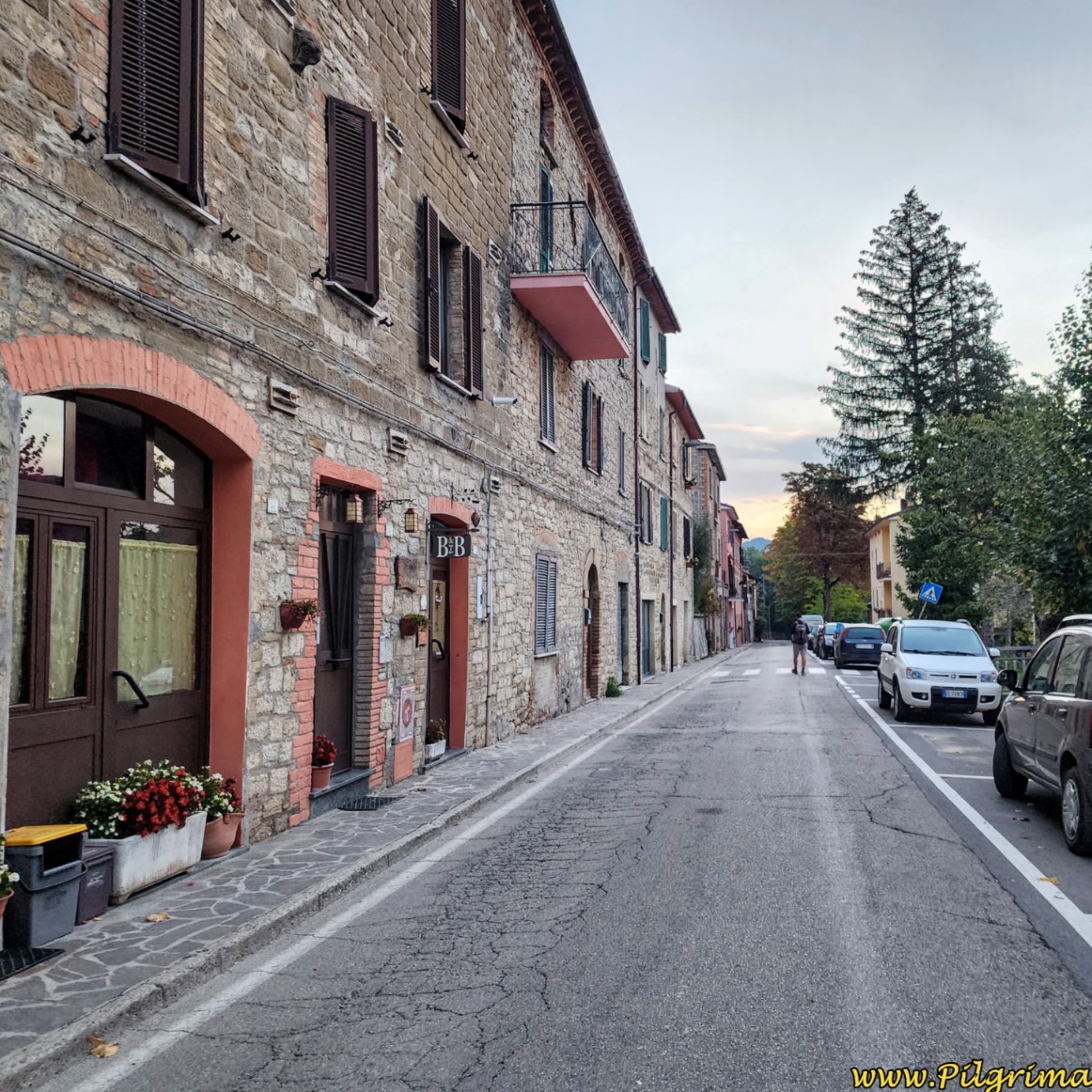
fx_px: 999
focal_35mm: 28
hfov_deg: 56.9
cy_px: 541
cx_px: 646
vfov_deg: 57.3
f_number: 1.8
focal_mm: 6.4
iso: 320
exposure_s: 1/120
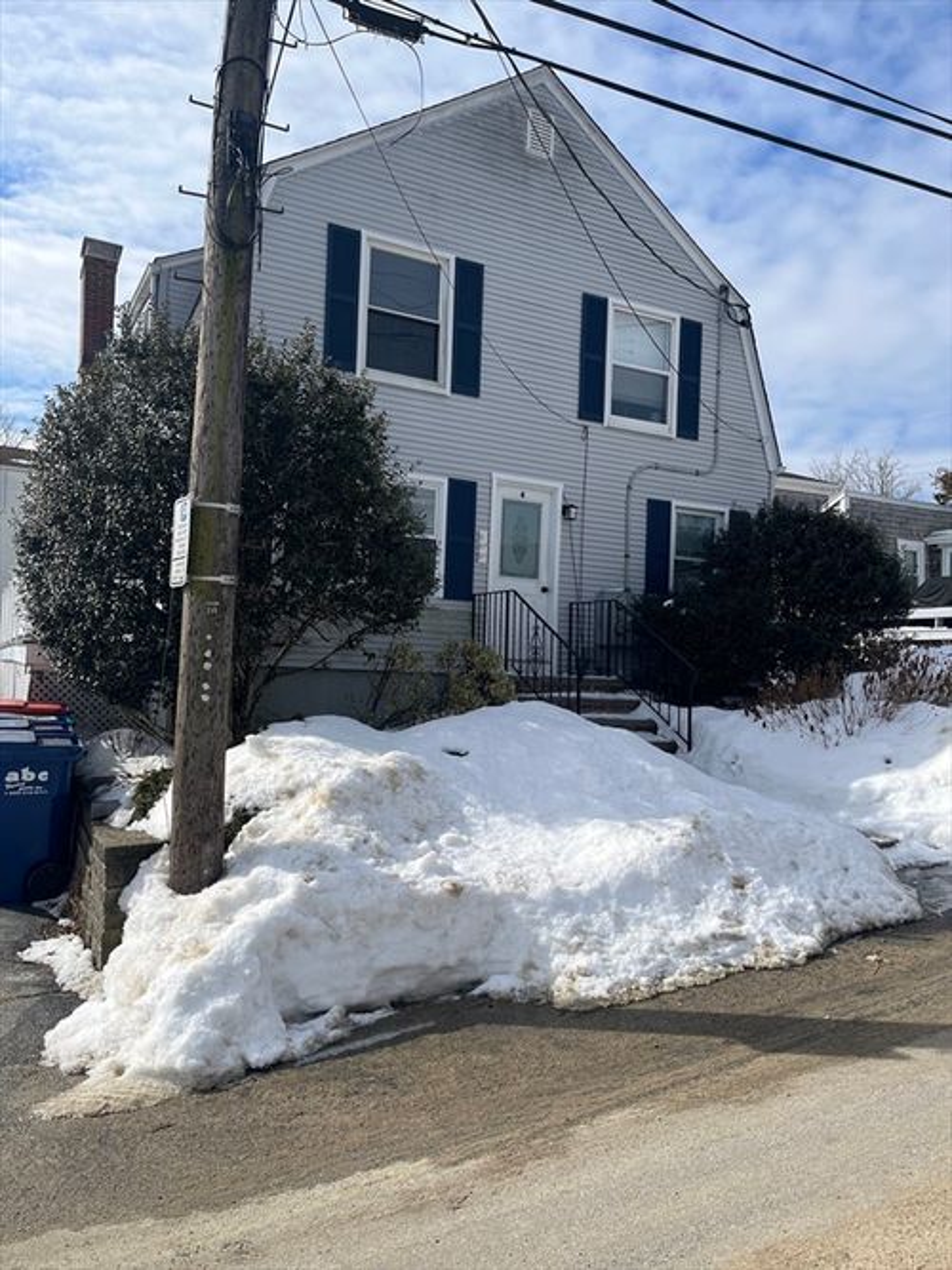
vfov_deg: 67.3
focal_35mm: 26
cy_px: 635
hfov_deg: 53.0
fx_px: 954
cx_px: 476
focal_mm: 5.1
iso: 50
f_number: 1.6
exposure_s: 1/5319
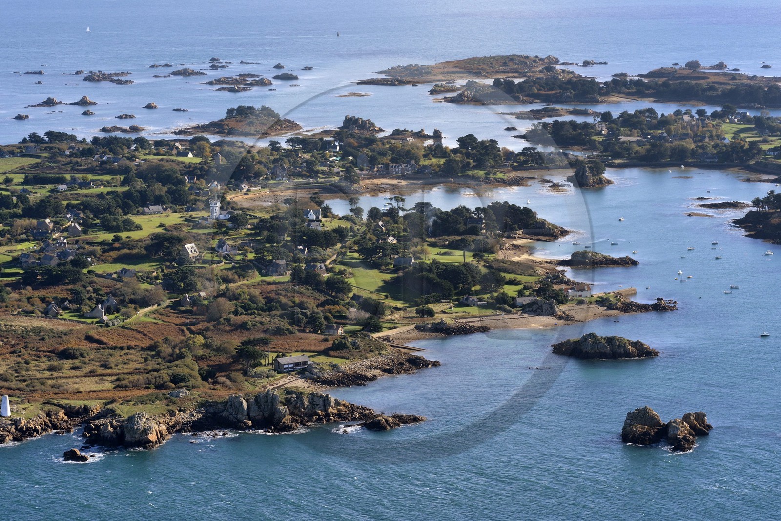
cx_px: 390
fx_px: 2277
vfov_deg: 13.0
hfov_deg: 19.5
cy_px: 260
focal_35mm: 105
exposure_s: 1/1000
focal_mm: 105
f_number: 13
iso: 800
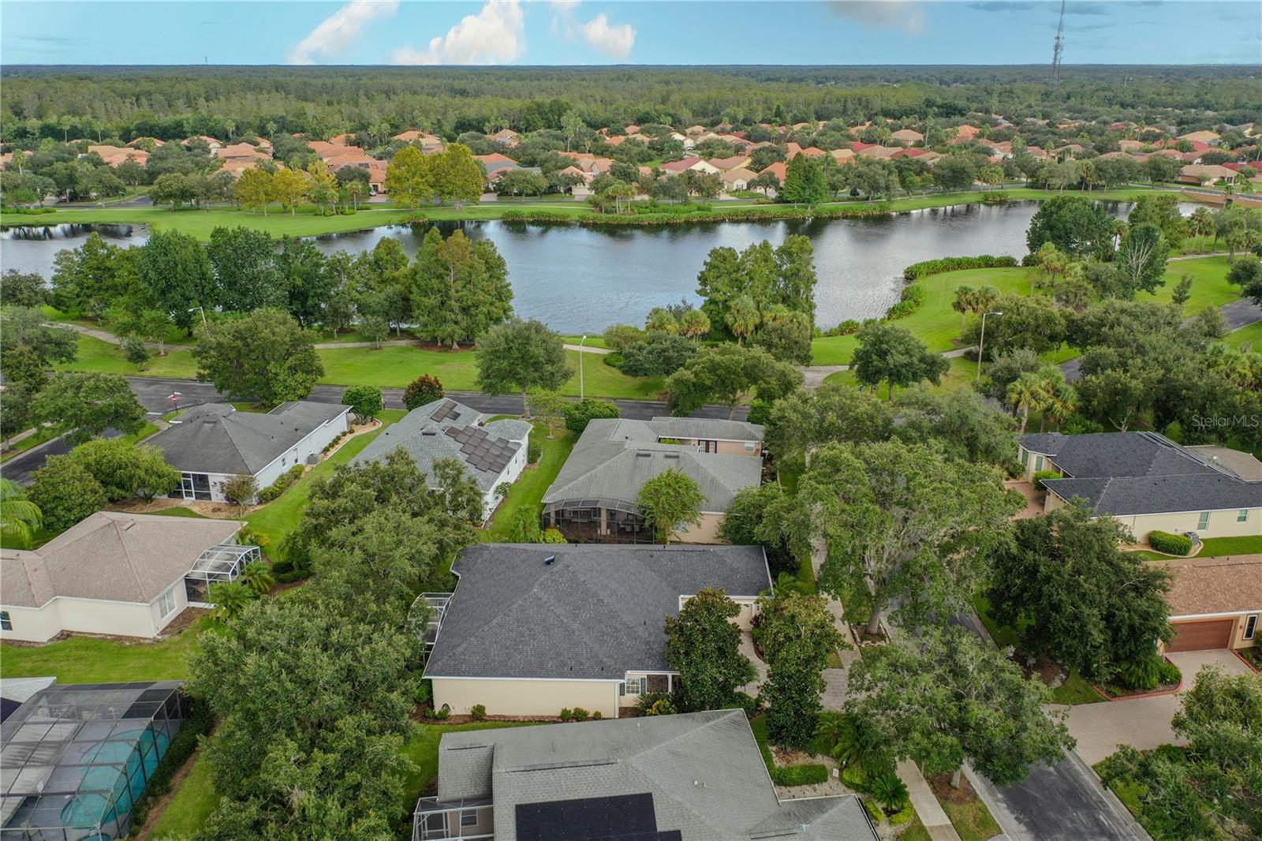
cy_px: 420
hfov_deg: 65.5
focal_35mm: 28
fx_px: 981
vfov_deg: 46.4
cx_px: 631
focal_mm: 10.26
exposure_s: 1/30
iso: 100
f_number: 2.8
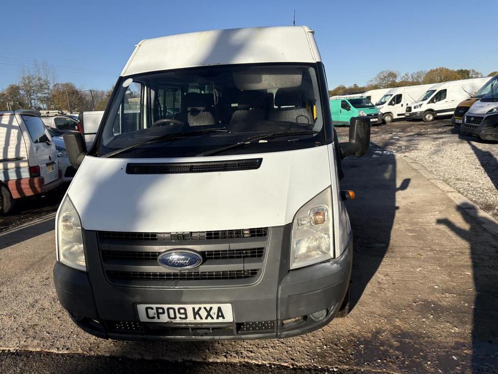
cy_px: 187
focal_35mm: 26
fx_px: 374
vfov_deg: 53.1
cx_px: 249
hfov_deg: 67.3
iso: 50
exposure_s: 1/4329
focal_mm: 5.96
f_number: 1.6
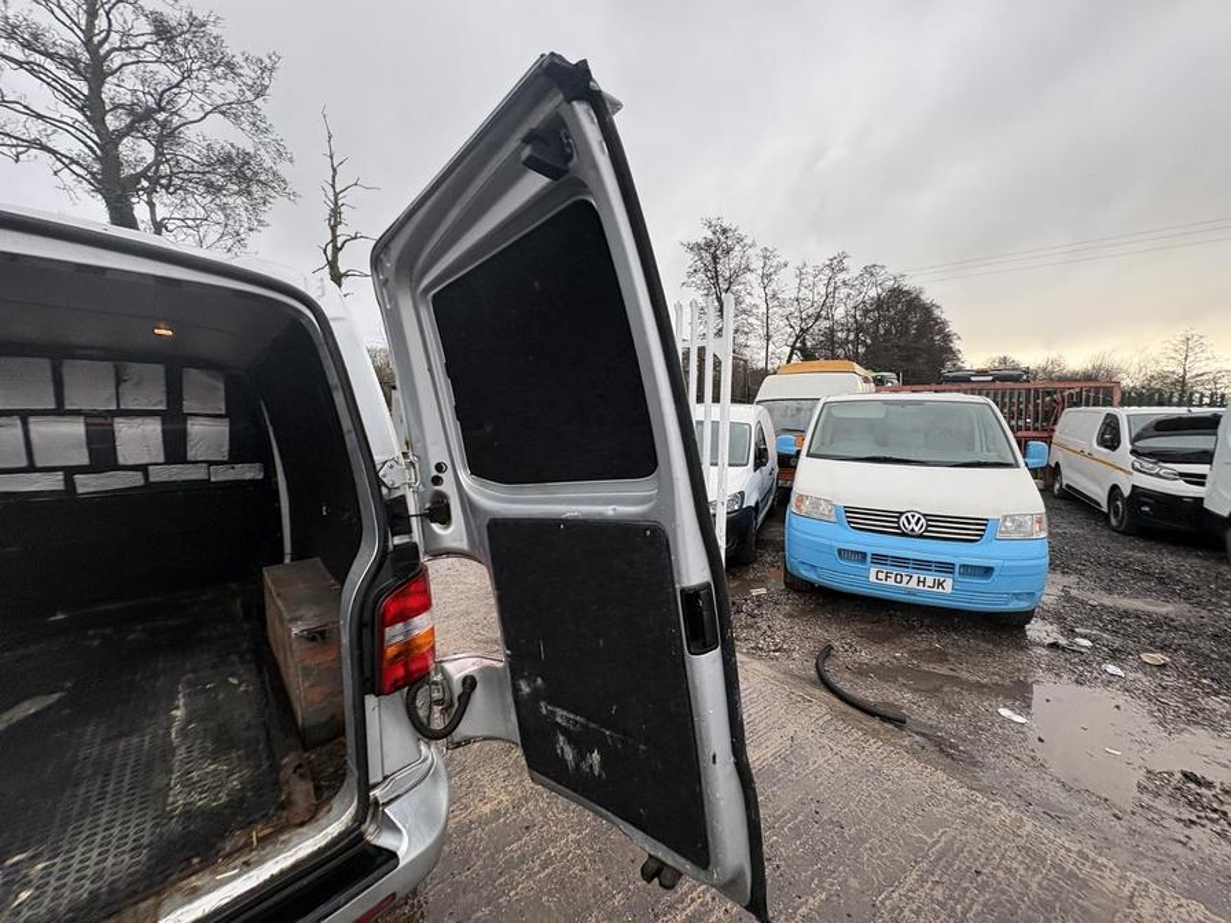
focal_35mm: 14
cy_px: 462
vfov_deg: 85.7
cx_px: 616
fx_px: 498
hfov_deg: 102.1
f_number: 2.2
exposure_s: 1/99
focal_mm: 2.22
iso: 80
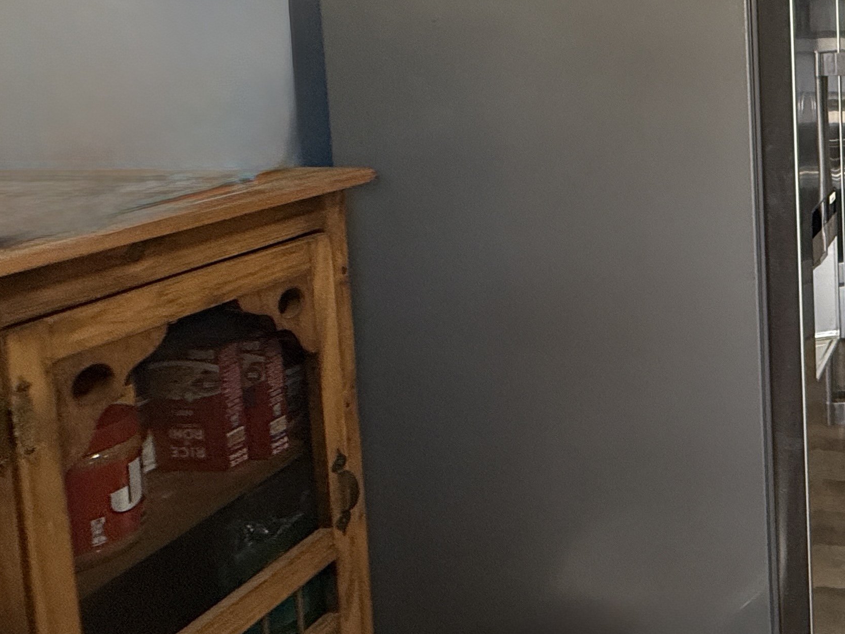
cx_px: 1008
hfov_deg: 39.4
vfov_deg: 39.4
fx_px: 830
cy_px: 91
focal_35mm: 34
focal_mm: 2.22
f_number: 2.2
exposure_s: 1/60
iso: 250
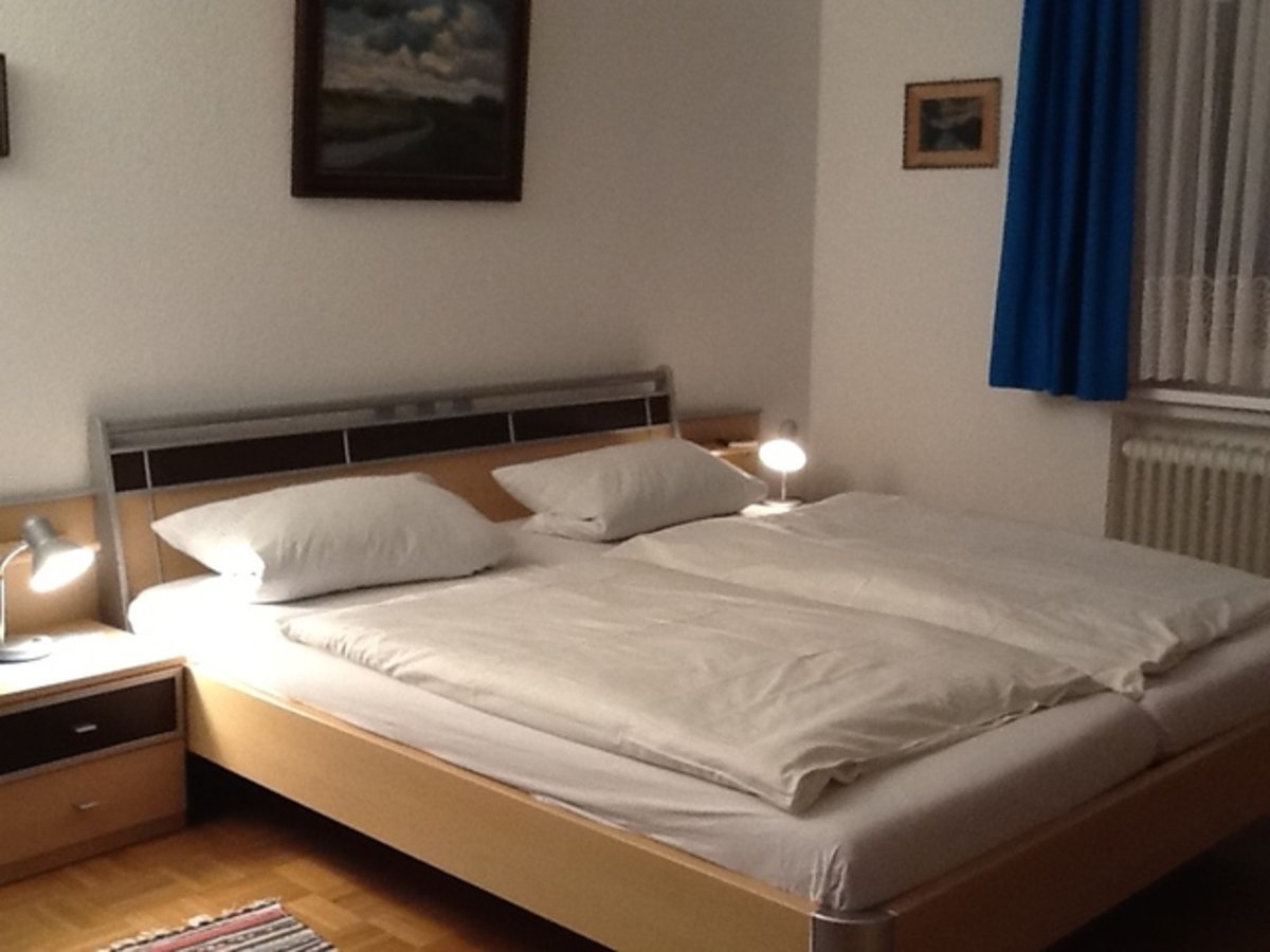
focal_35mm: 44
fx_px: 1614
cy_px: 476
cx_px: 635
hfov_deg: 42.9
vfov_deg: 32.9
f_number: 2.4
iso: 100
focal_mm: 2.03
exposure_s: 1/30
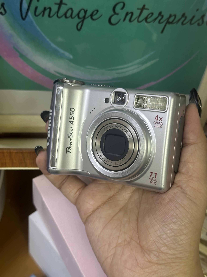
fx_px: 391
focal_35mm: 49
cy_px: 136
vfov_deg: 38.9
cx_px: 105
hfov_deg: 29.7
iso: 125
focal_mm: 6.86
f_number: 1.78
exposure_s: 1/50
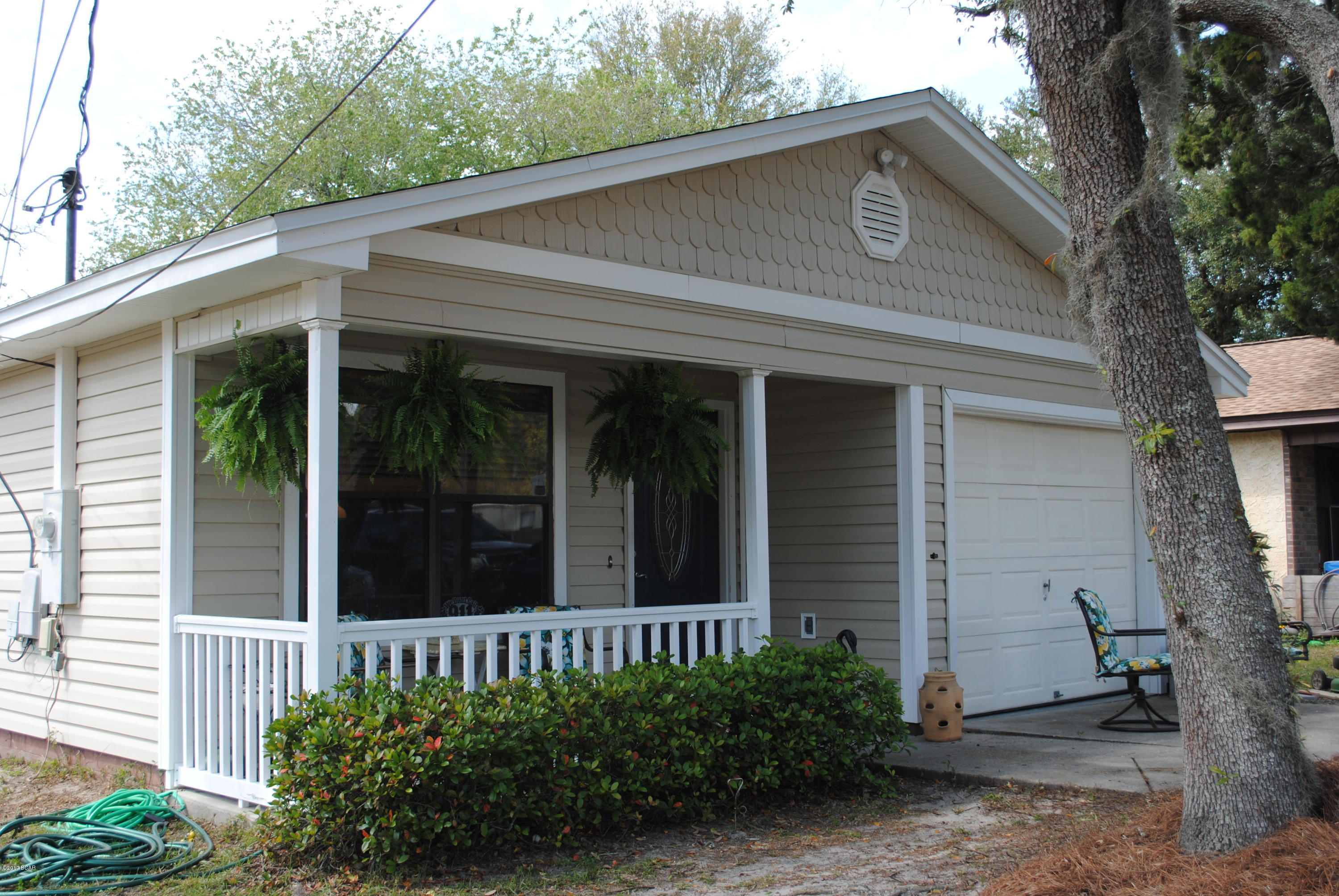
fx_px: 1452
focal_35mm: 39
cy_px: 448
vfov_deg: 34.3
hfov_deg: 49.5
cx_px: 670
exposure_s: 1/160
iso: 100
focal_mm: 26
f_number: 6.3
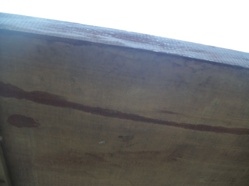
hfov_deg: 56.8
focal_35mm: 32
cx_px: 124
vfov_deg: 44.2
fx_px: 230
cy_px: 93
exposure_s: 1/160
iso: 80
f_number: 2.9
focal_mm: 5.7
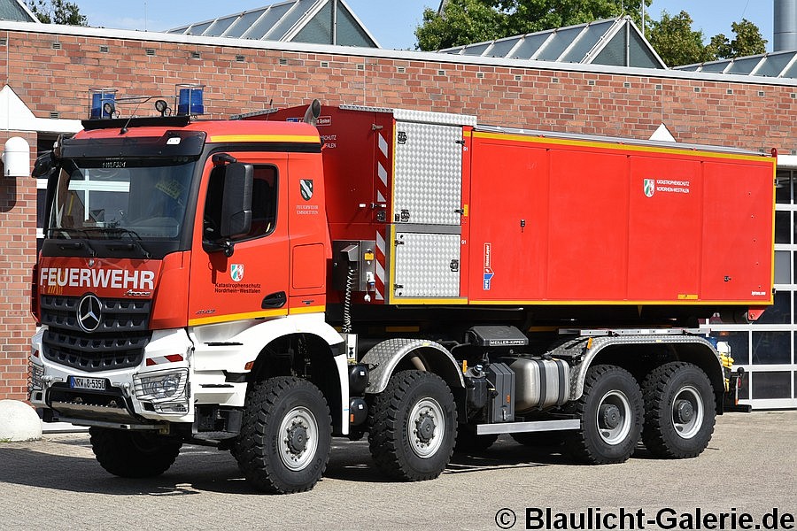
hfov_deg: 23.9
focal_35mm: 85
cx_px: 398
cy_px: 266
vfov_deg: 16.1
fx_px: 1882
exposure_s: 1/400
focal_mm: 85
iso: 200
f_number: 10
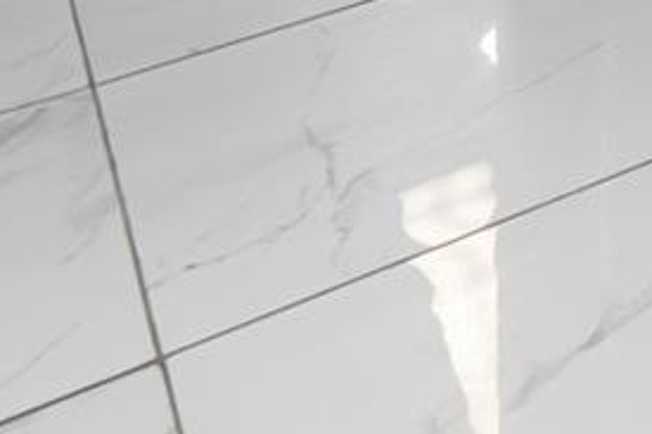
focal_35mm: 96
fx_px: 1736
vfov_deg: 10.7
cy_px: -785
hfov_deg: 13.8
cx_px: 1624
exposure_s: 1/80
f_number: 4
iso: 320
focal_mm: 16.5
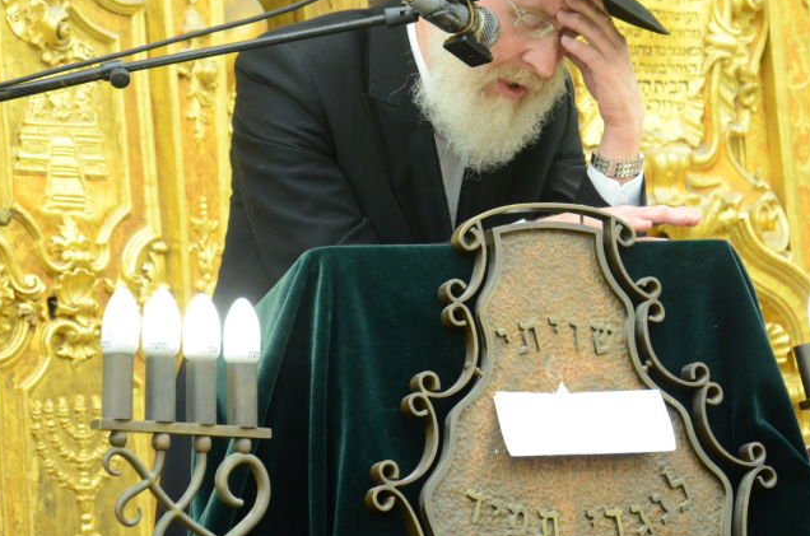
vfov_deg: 9.7
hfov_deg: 14.7
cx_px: 410
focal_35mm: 140
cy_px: 209
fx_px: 3143
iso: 1000
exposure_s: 1/80
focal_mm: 58
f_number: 5.6
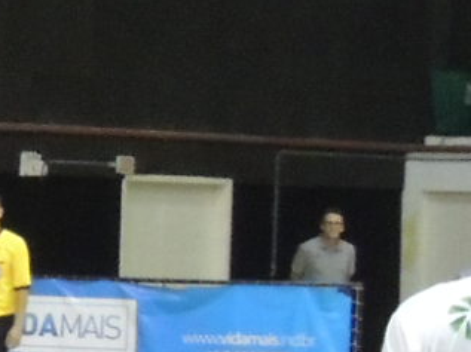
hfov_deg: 6.6
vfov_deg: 5.2
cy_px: 346
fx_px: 3901
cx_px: -623
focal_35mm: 287
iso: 800
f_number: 3.3
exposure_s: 1/30
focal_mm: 7.1
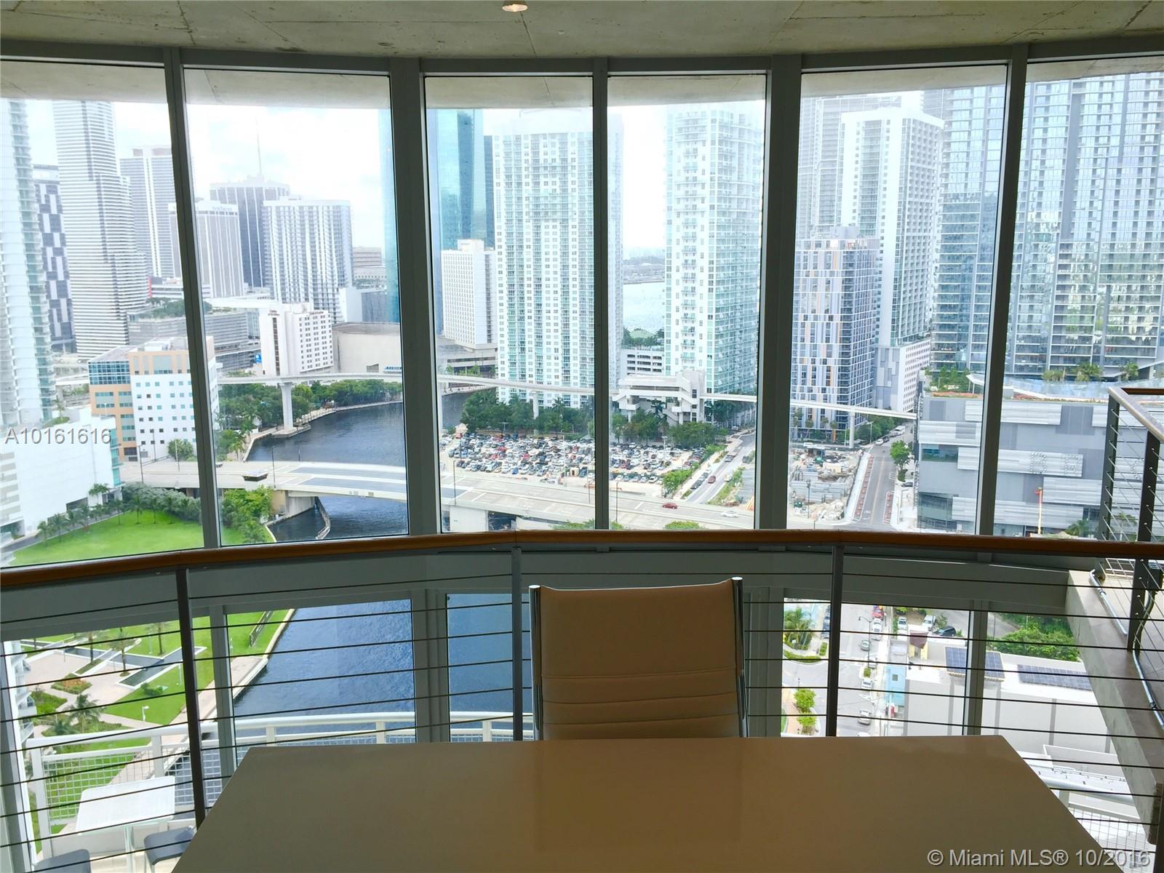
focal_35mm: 29
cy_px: 436
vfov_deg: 48.2
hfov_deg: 61.7
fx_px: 975
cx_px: 582
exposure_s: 1/154
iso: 32
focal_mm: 4.15
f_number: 2.2
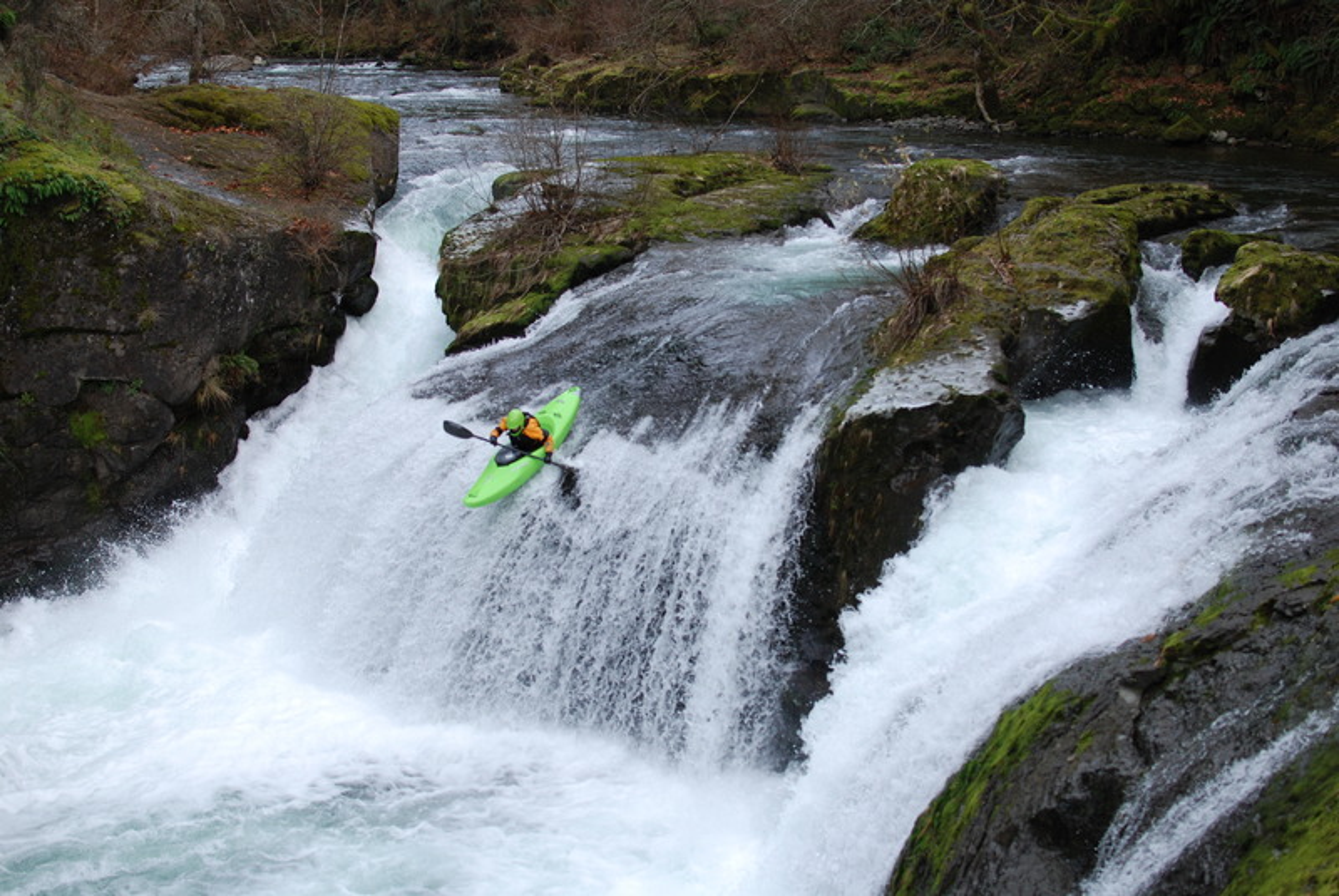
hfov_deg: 37.8
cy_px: 448
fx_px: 1954
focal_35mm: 52
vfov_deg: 25.8
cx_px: 670
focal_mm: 35
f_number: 3.2
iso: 320
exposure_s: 1/400
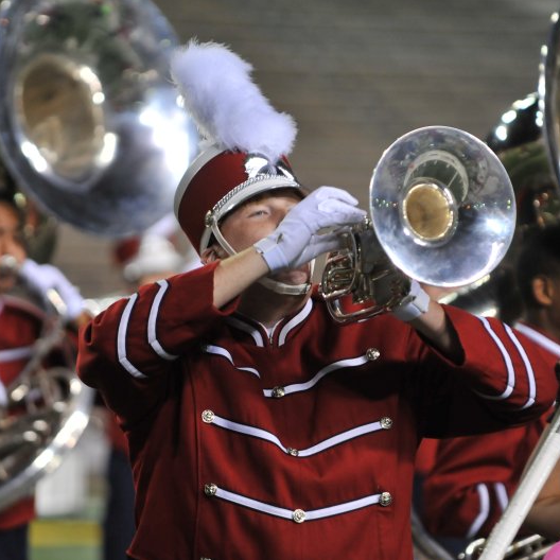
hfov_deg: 4.5
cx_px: 318
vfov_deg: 4.5
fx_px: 7065
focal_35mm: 386
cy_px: 279
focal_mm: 200
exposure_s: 1/320
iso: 800
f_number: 2.8
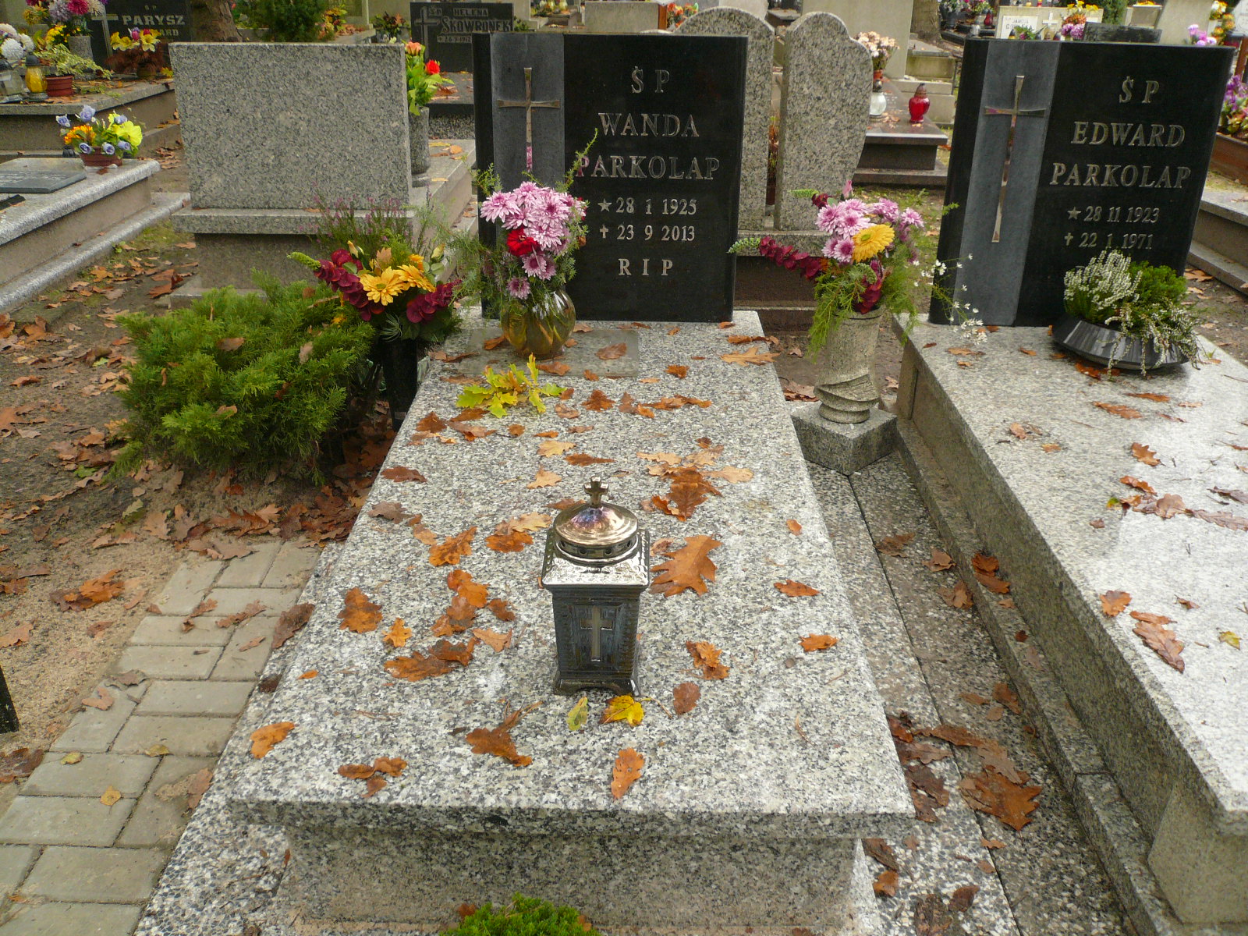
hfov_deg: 63.4
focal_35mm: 28
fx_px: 1009
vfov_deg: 49.7
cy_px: 468
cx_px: 624
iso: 100
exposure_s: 1/80
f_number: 2.8
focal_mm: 4.6
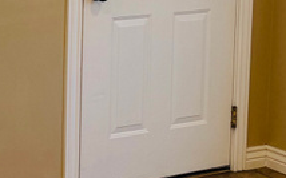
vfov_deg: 10.4
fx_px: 949
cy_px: -75
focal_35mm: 122
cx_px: -114
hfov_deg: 16.0
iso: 80
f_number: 1.78
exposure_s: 1/163
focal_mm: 6.76
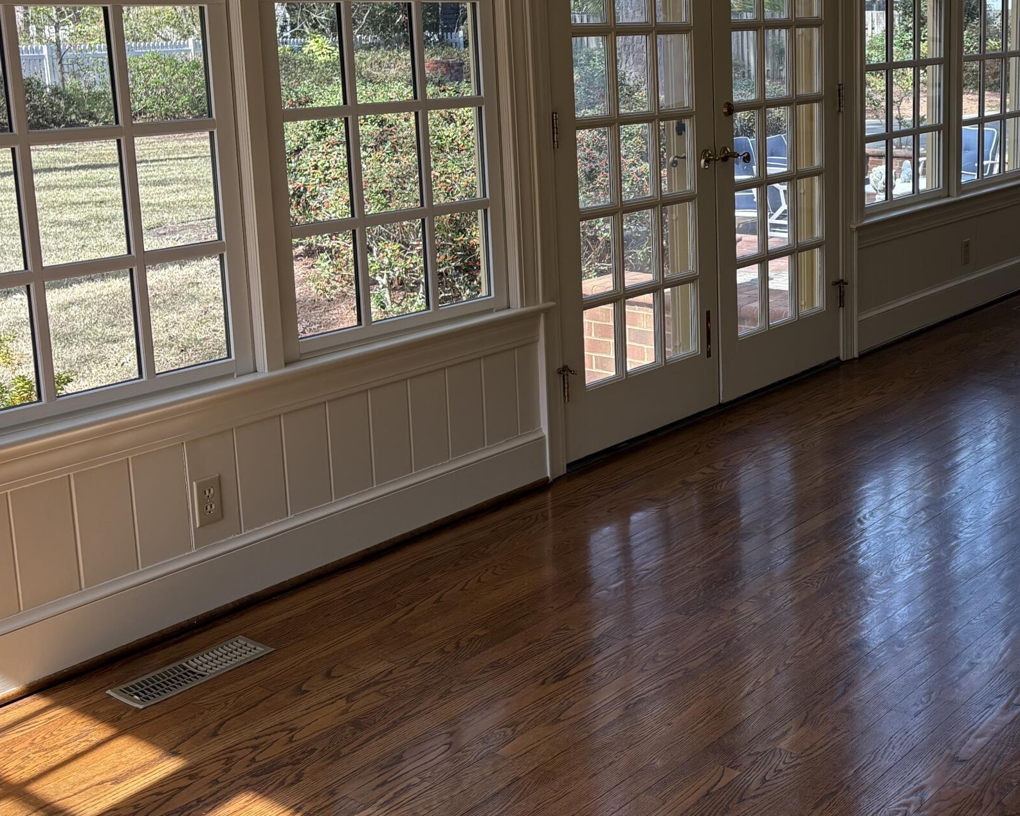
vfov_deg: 31.2
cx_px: 787
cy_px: 267
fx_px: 1449
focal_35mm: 48
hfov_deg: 37.6
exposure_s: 1/438
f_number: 1.6
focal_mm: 5.96
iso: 64
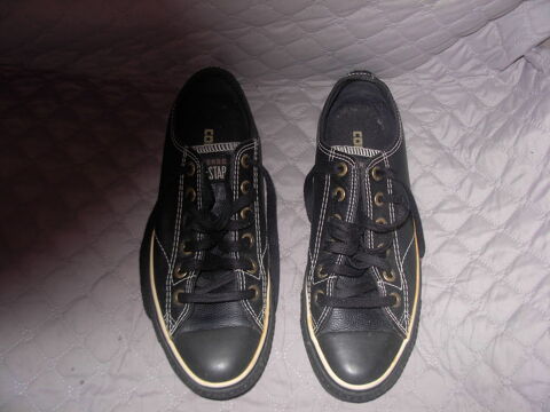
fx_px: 604
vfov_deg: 37.7
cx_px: 275
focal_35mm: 38
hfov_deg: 49.0
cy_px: 206
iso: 79
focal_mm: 6.3
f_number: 2.9
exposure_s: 1/32
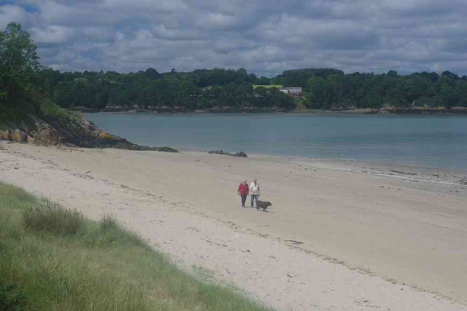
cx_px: 234
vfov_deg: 22.6
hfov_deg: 33.4
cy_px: 156
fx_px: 778
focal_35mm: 60
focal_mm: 40
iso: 200
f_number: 11
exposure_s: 1/200
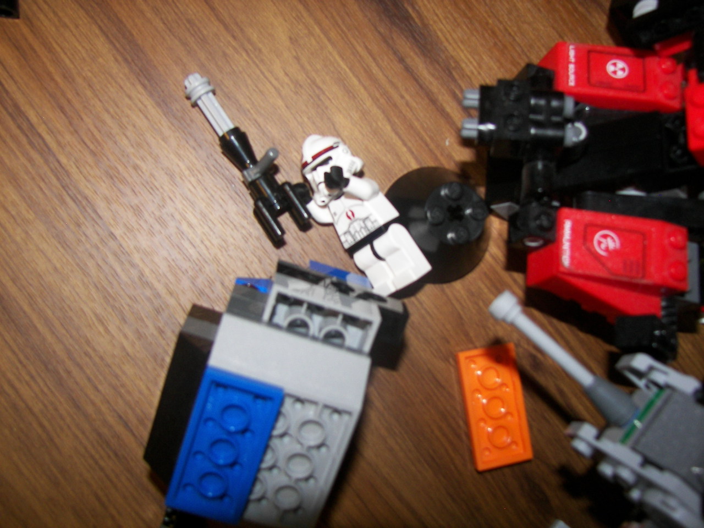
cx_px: 352
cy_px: 264
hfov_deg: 50.1
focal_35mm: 37
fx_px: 752
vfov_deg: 38.7
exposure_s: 1/30
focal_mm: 6.1
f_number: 2.8
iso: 100
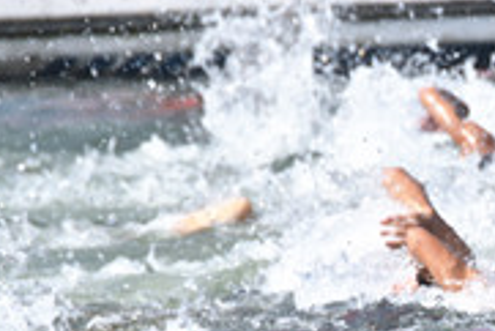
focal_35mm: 895
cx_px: 717
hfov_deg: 2.3
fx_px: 12316
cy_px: 241
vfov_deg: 1.5
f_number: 6.3
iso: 100
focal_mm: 270
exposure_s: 1/800
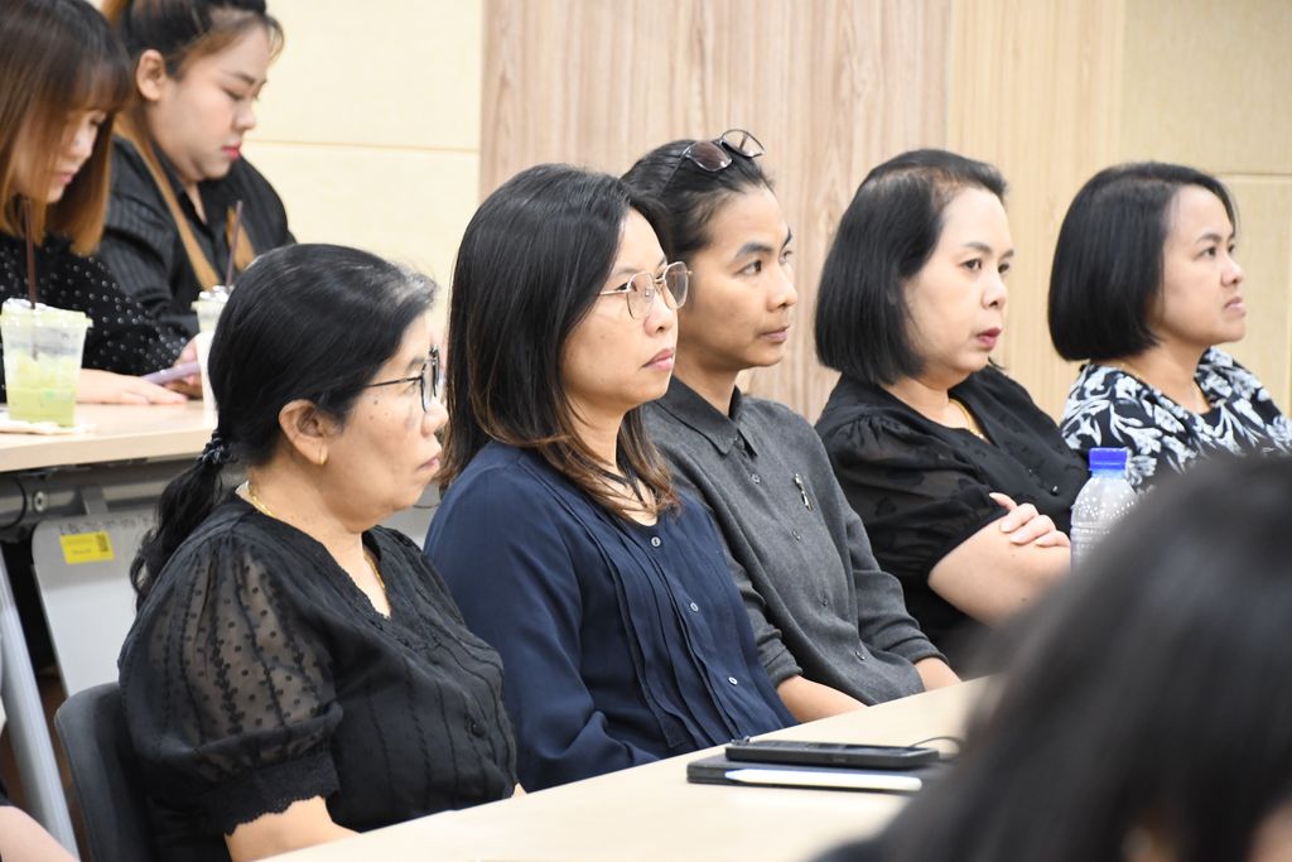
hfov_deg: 11.0
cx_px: 646
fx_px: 6712
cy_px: 431
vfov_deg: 7.3
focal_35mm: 187
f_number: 6
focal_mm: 125
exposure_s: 1/40
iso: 3200
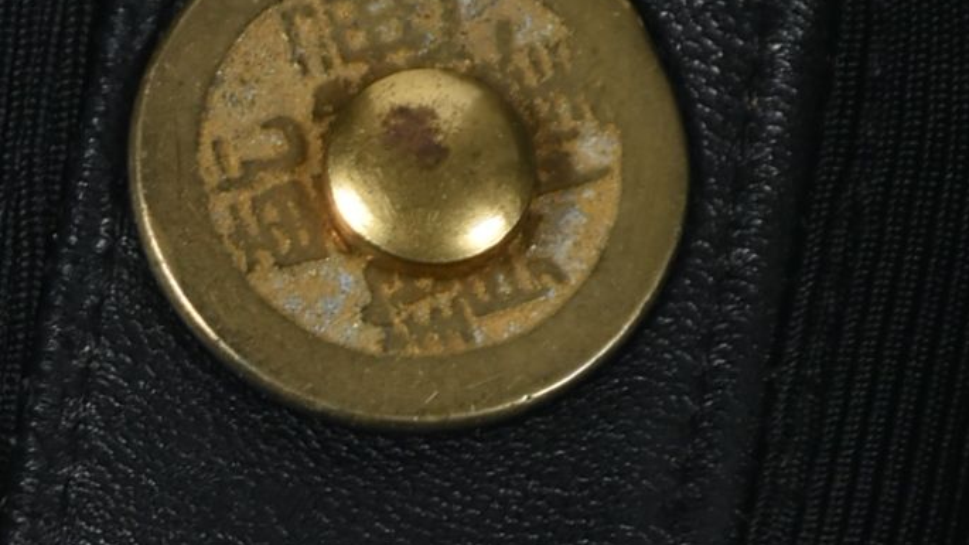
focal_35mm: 962
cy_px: 631
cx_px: -226
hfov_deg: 2.2
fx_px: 24713
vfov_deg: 1.3
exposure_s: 1/125
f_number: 10
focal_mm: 140
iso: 200
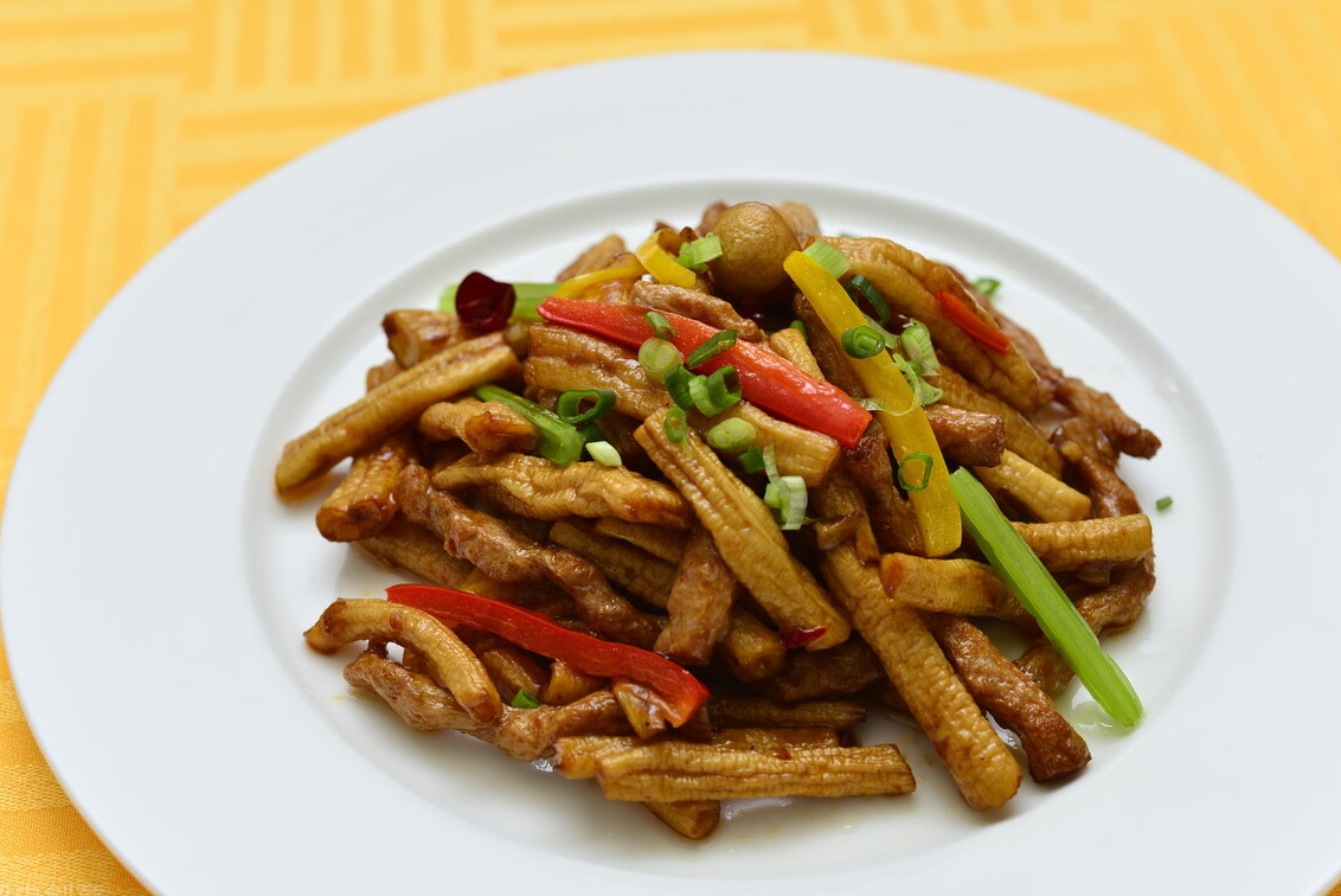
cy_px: 449
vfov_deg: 25.5
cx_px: 687
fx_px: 1975
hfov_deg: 37.5
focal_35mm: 53
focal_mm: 50
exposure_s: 1/60
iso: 320
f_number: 6.3
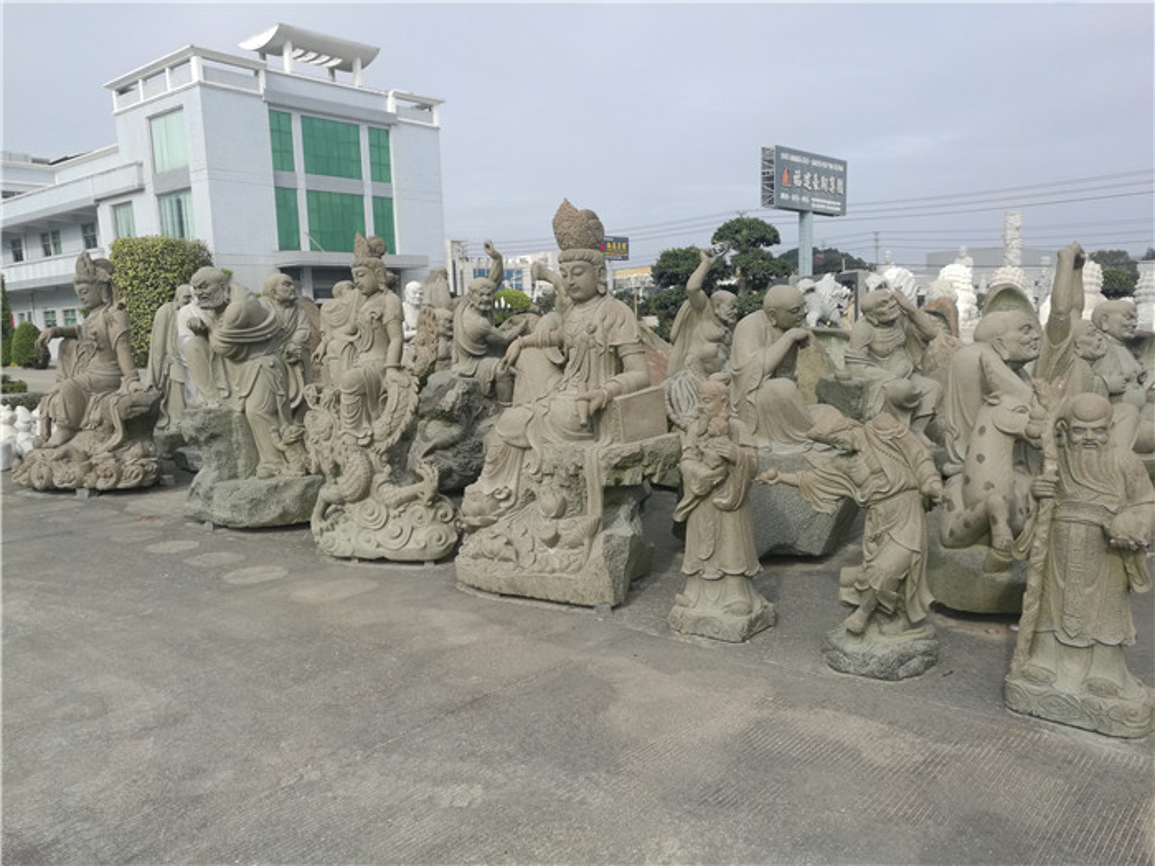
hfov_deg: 65.3
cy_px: 433
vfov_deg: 51.4
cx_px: 578
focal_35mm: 27
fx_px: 901
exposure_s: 1/778
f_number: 2
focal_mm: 4.04
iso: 50
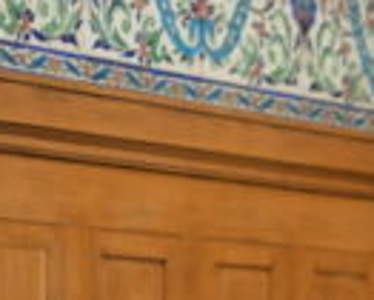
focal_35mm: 229
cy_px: 516
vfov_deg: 6.6
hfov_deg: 8.1
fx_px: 2537
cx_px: 717
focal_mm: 50
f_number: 2
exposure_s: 1/500
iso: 1000
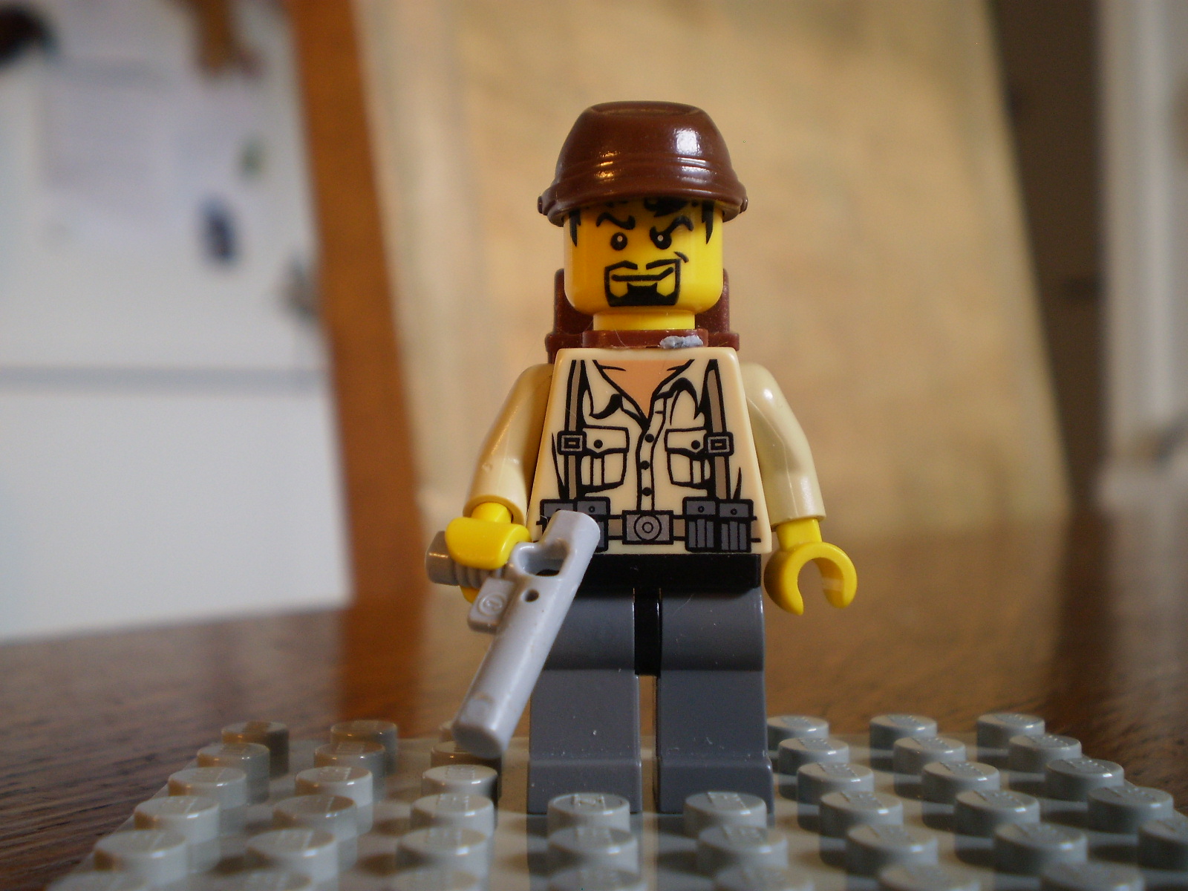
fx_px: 1441
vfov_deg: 34.3
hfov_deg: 44.8
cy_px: 446
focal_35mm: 42
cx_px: 594
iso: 125
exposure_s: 1/10
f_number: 3.5
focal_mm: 7.4
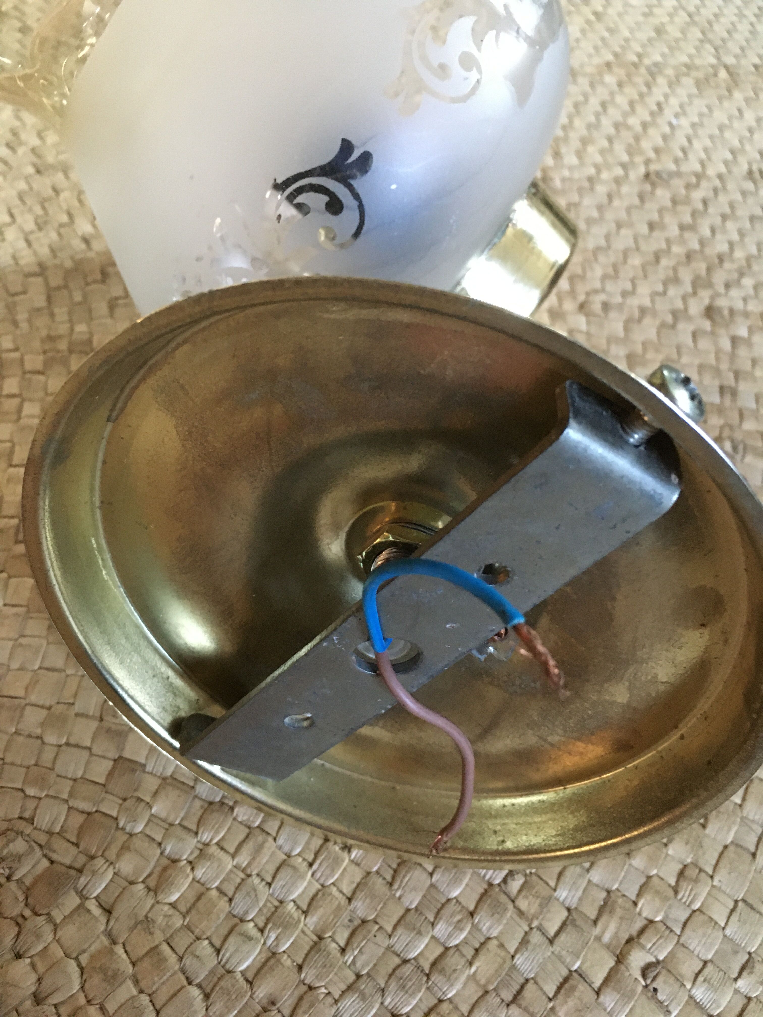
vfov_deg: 61.7
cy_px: 508
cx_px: 382
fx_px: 852
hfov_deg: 48.2
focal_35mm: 29
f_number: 2.2
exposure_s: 1/17
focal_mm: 4.15
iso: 250
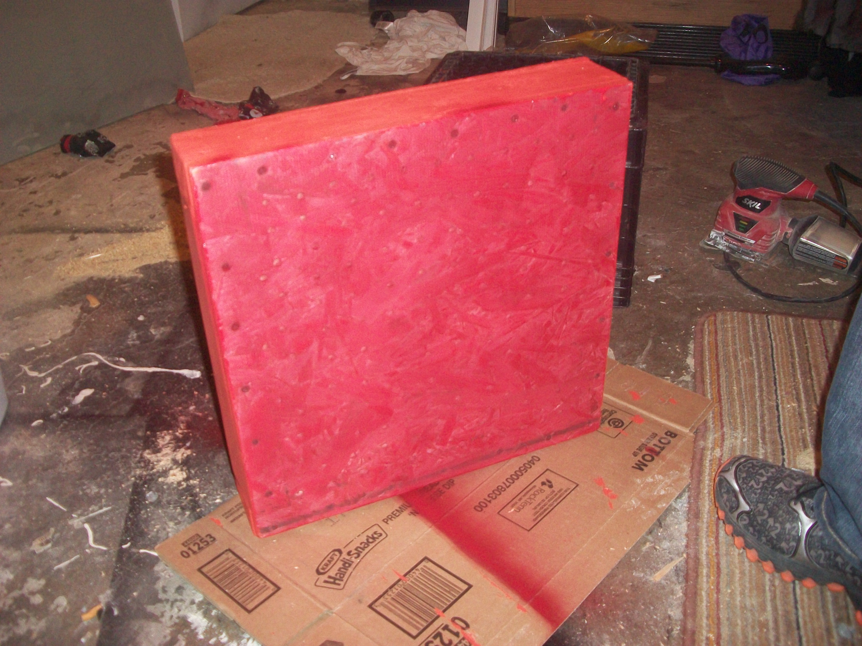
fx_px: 797
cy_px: 323
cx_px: 431
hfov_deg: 56.8
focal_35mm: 32
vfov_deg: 44.2
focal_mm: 5.7
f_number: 2.9
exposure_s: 1/30
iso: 160
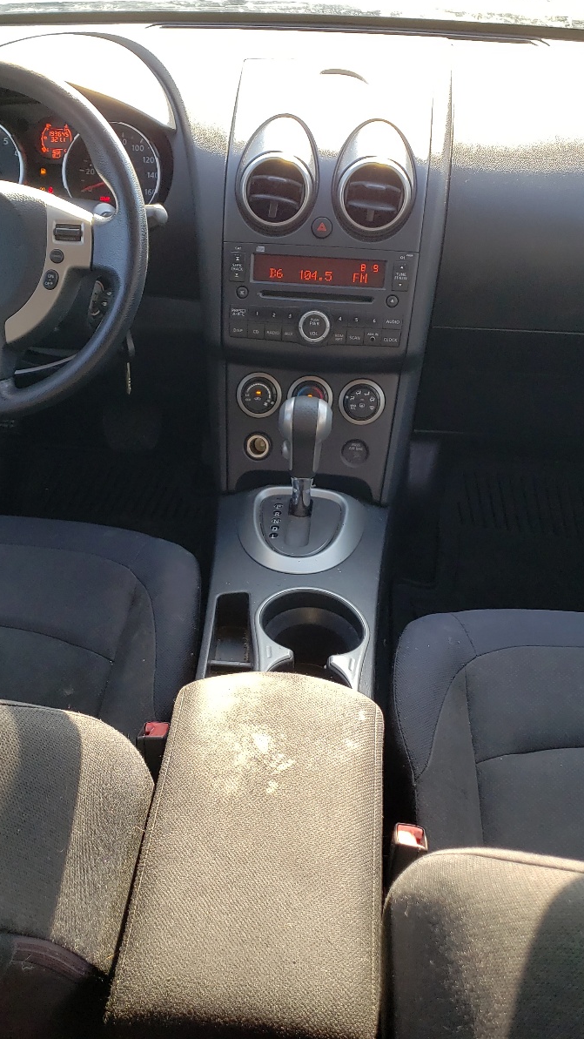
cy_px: 517
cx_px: 242
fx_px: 1046
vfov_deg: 52.8
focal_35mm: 38
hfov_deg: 31.1
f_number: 1.5
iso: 50
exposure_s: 1/233
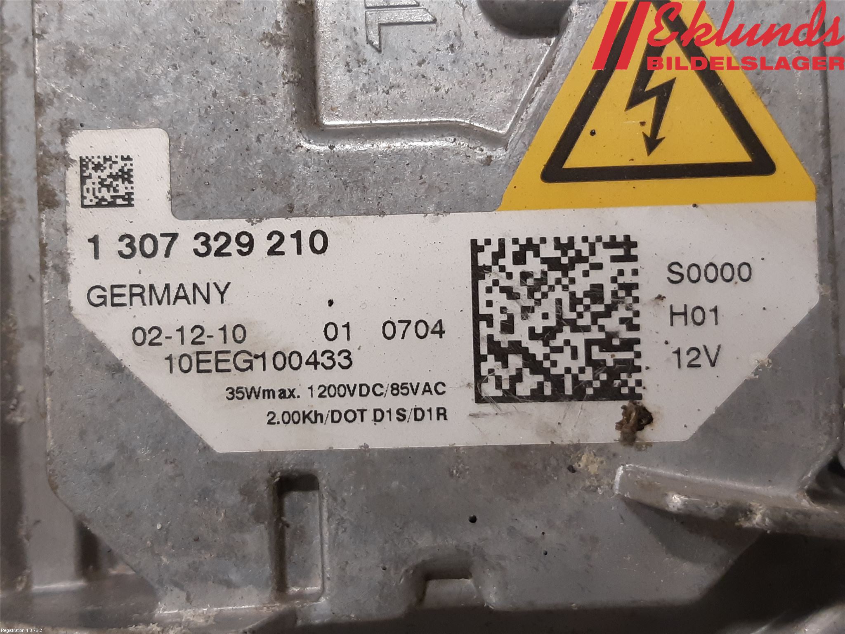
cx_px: 422
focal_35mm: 26
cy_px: 317
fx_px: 635
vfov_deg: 53.1
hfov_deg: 67.3
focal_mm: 3.93
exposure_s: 1/50
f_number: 1.7
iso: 160
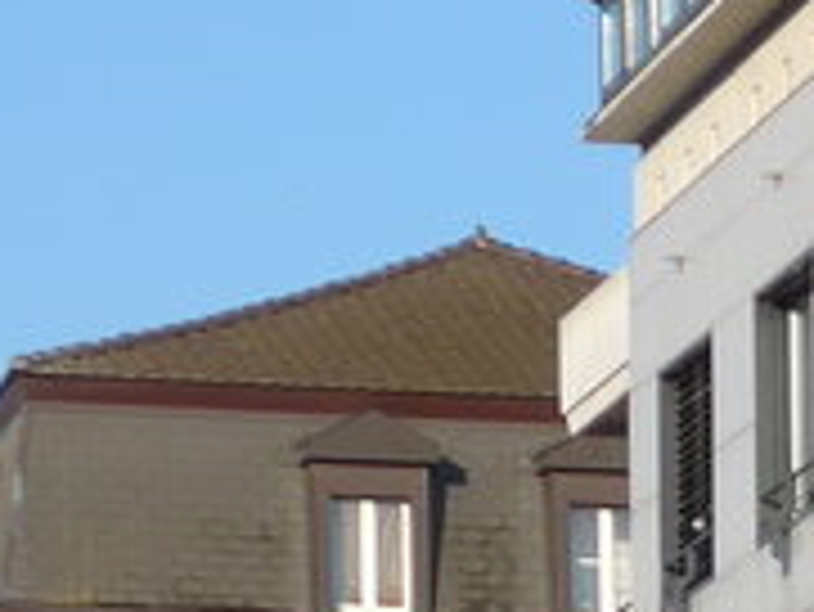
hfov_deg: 5.3
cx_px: 1790
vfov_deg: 4.0
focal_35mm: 364
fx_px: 8565
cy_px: 1804
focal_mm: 11.3
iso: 80
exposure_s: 1/800
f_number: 3.4
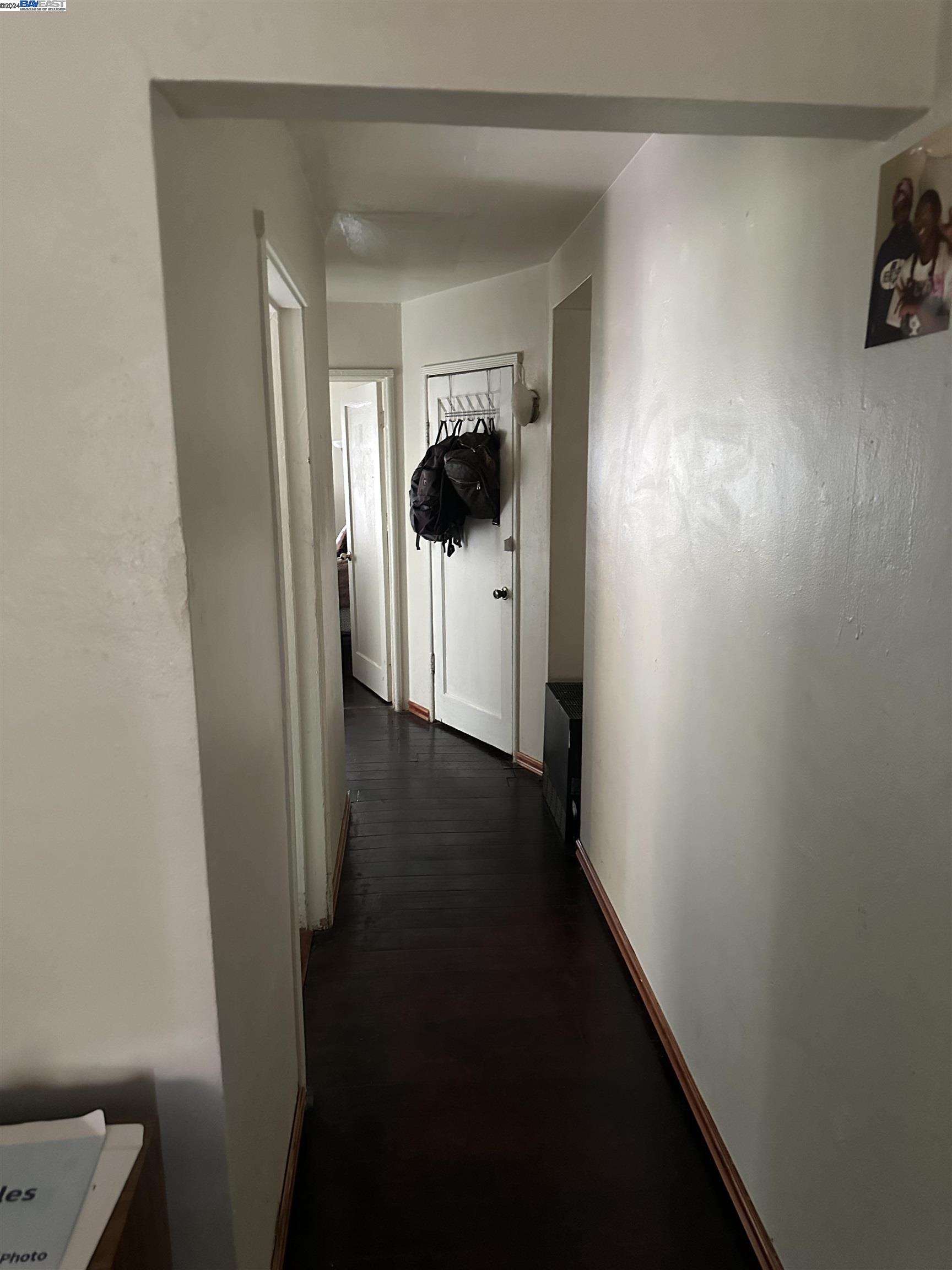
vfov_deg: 71.6
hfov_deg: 56.8
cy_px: 635
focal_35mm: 24
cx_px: 476
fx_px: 880
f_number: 1.78
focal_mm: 6.86
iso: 1000
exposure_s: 1/40
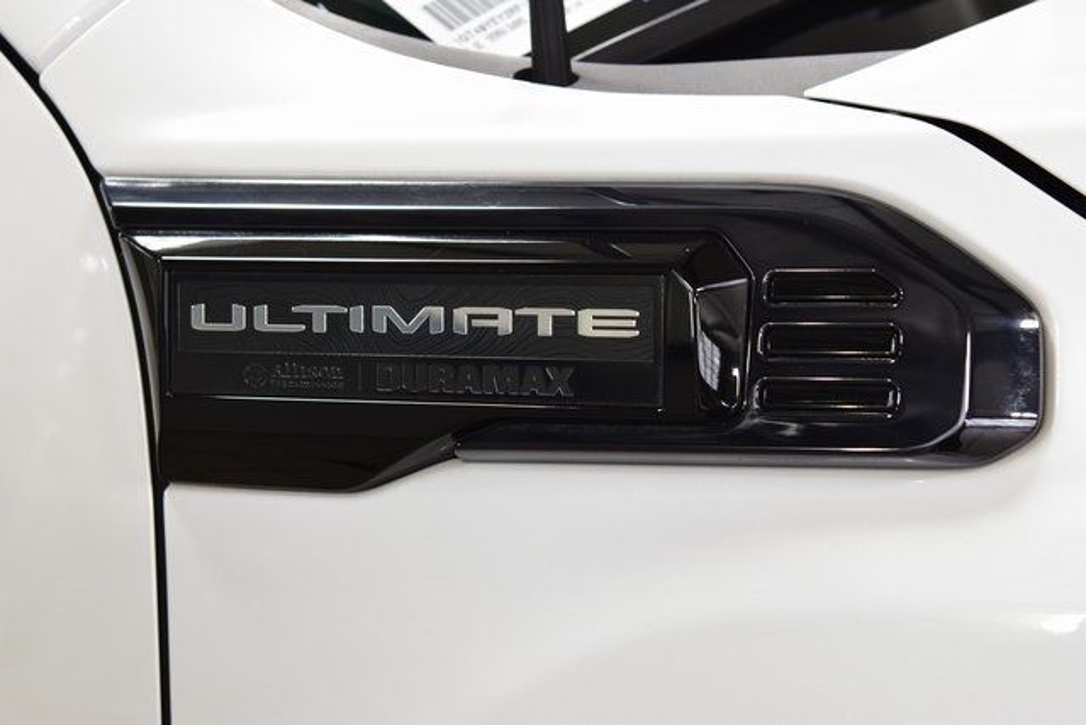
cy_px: 362
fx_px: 2353
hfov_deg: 26.0
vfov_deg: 17.5
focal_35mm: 78
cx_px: 543
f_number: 6.3
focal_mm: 52
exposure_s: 1/15
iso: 450
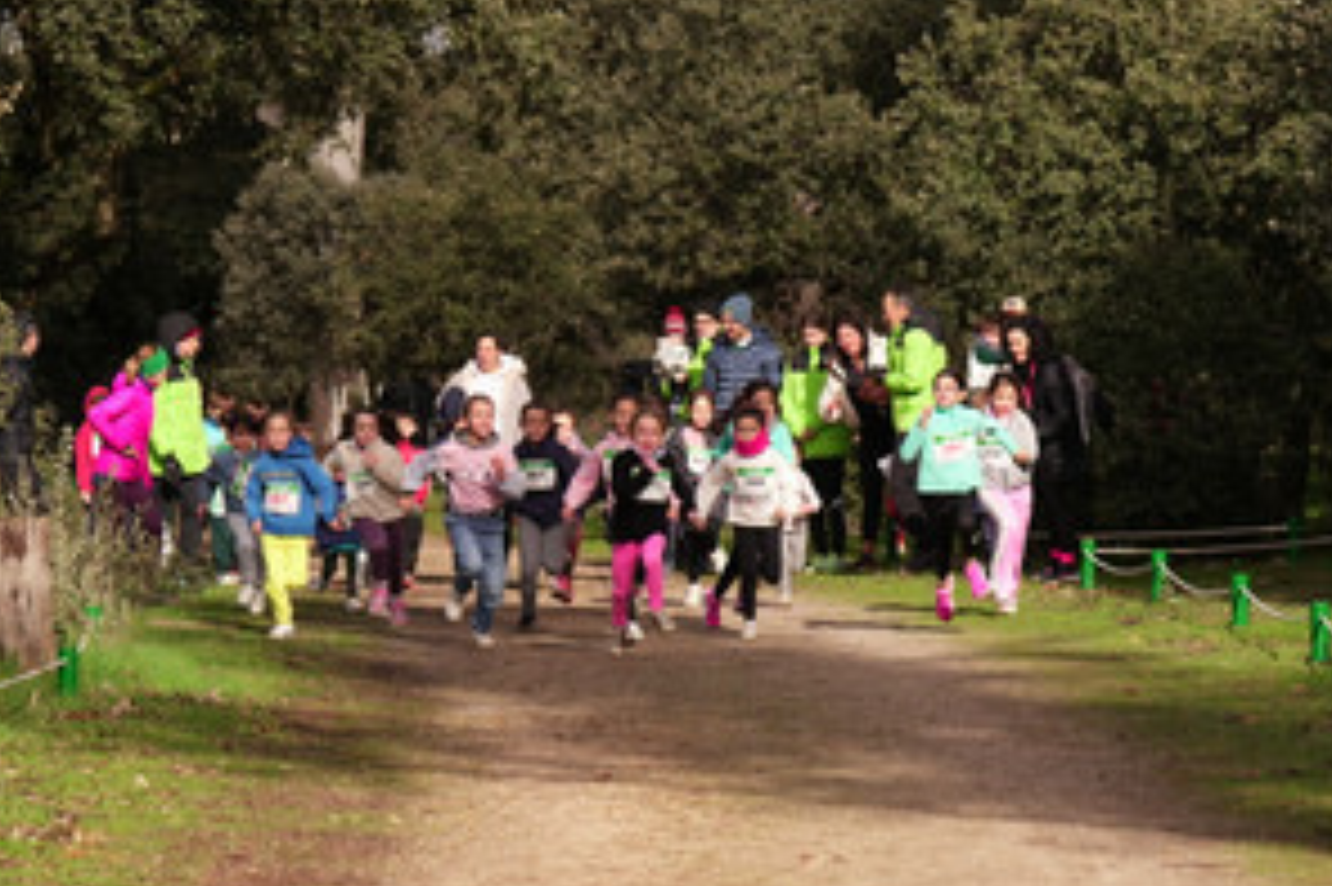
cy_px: 510
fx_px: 6878
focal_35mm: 186
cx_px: 585
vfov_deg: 7.4
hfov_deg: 11.1
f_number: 5.6
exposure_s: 1/2000
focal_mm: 110
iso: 400
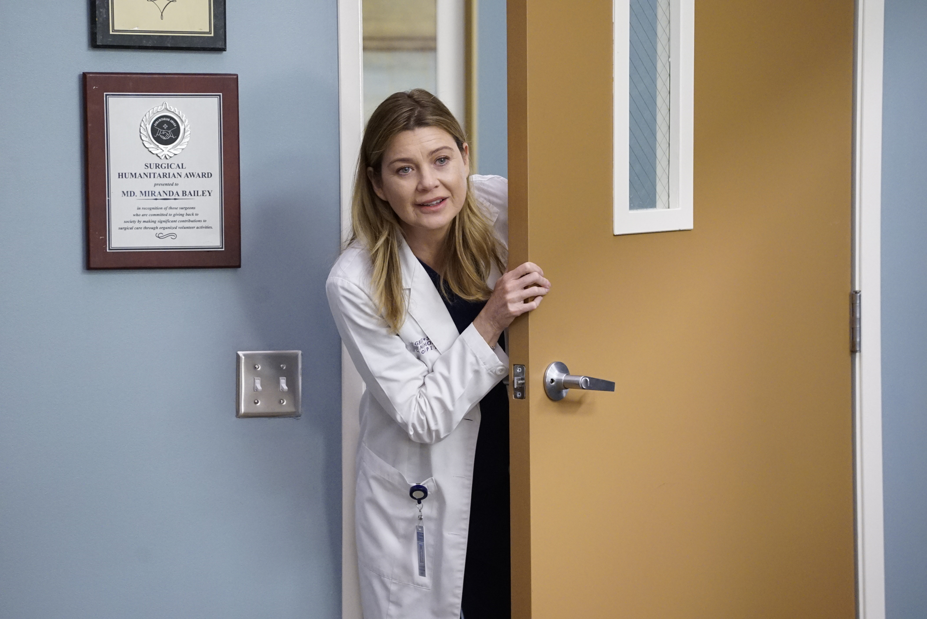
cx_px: 464
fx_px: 5153
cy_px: 310
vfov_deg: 6.9
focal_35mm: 200
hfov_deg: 10.3
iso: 8000
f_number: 5
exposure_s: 1/200
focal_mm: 200
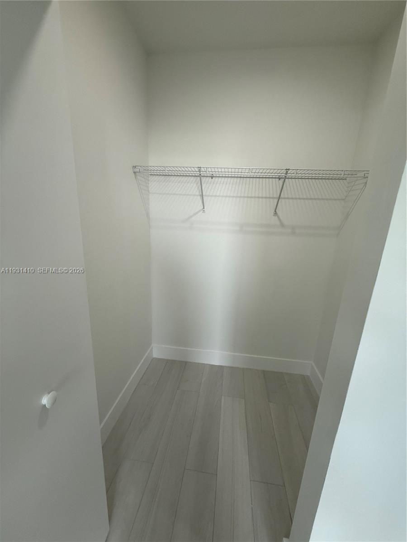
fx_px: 219
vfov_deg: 102.1
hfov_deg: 85.7
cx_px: 204
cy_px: 271
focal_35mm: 14
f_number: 2.2
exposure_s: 1/120
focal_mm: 2.22
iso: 125
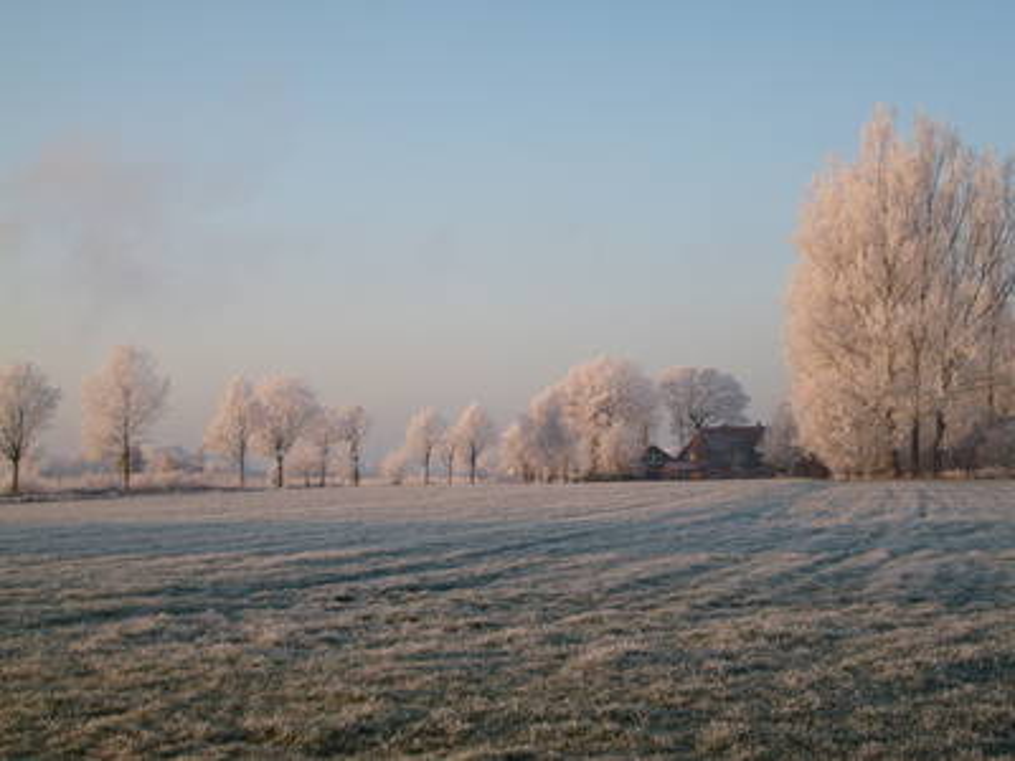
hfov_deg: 31.7
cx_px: 508
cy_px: 380
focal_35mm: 61
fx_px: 1789
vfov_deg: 24.0
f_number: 3.6
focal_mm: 10.3
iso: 80
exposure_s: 1/250
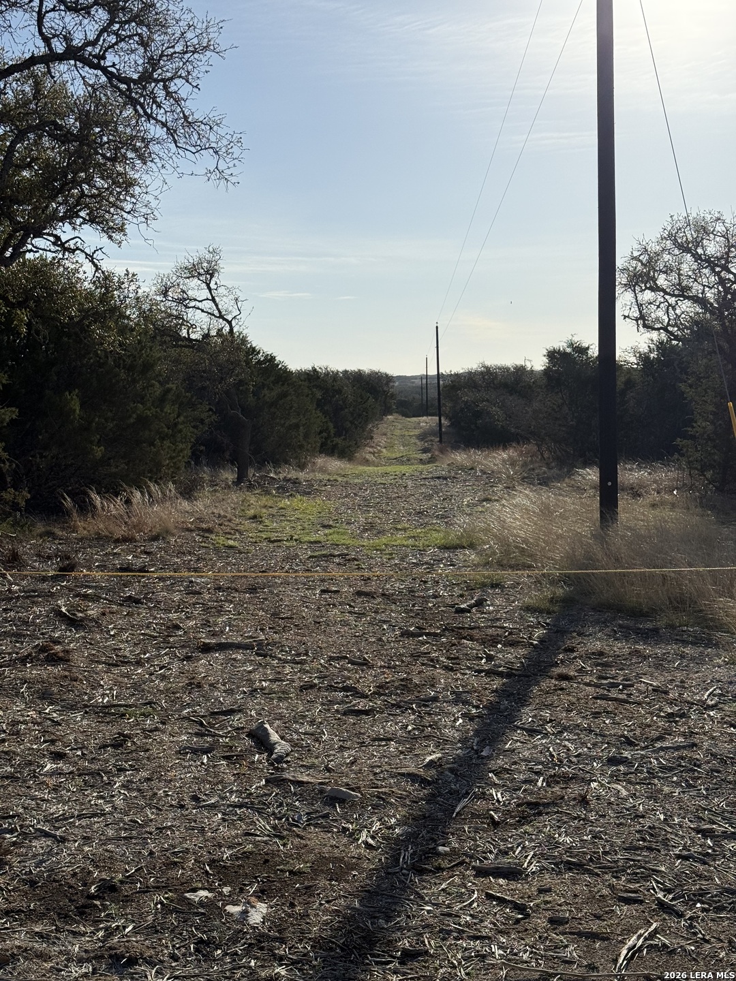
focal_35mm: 48
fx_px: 1361
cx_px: 368
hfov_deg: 30.3
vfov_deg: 39.7
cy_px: 490
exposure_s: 1/11364
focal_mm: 6.76
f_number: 1.78
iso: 64
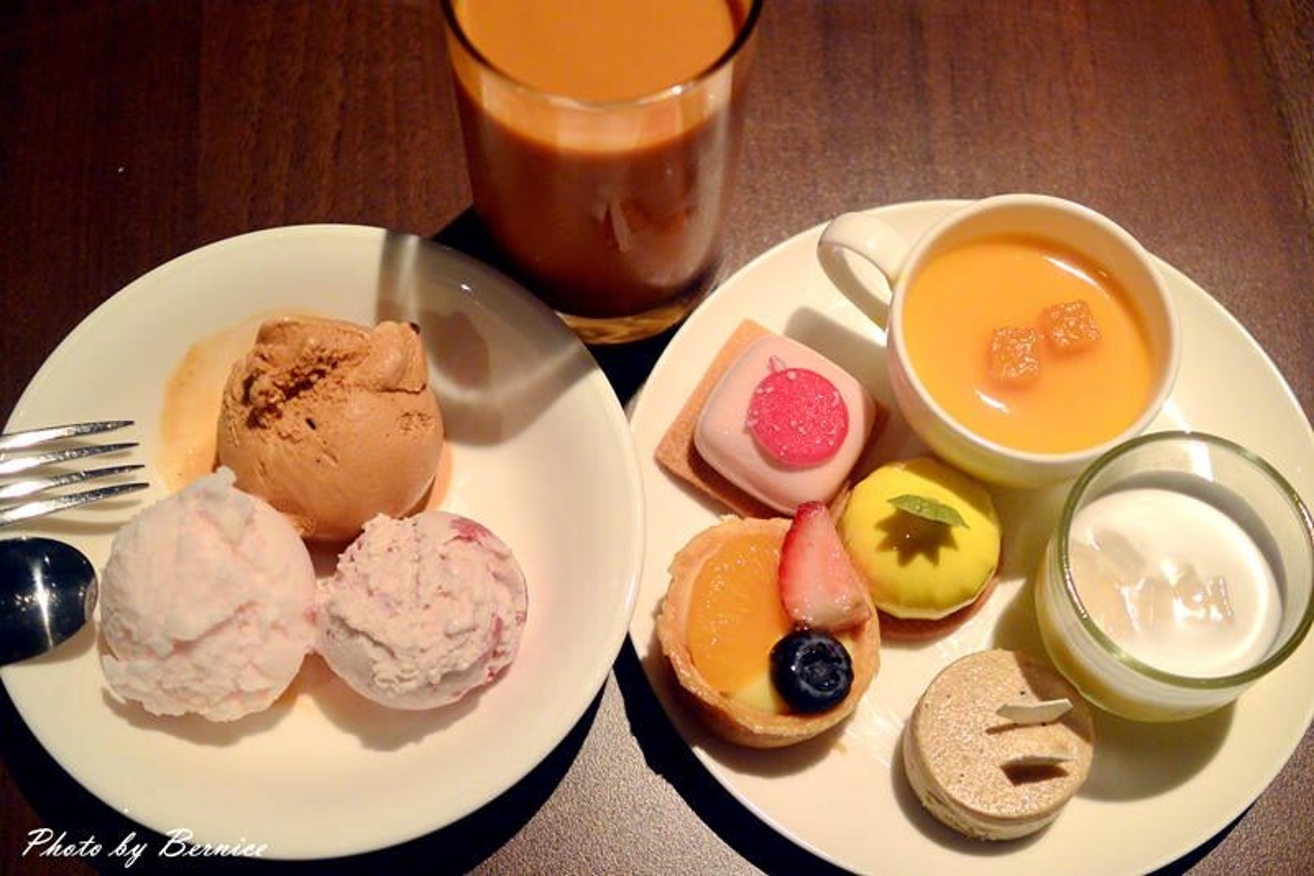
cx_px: 657
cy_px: 438
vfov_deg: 27.5
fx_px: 1788
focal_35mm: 49
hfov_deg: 40.4
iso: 220
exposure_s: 1/250
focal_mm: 18.5
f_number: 2
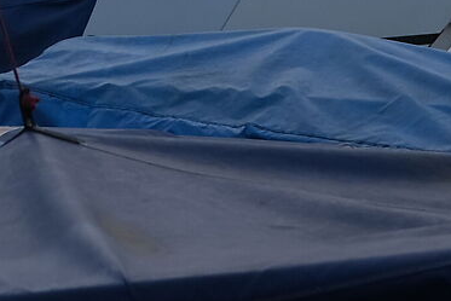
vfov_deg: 4.4
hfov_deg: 6.6
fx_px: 3872
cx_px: -213
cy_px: -372
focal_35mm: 309
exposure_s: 1/480
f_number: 4
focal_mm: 32
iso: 160
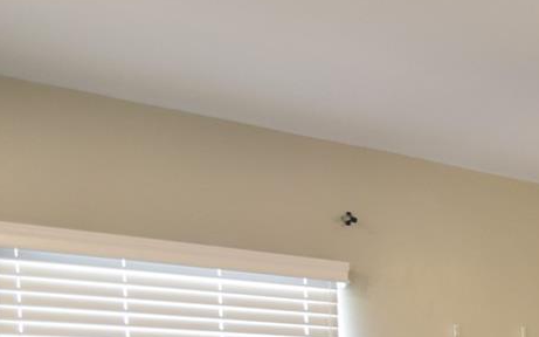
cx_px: 836
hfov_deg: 26.2
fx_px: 778
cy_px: 460
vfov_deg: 21.6
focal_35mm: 53
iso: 800
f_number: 3.5
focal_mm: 10
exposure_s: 1/30
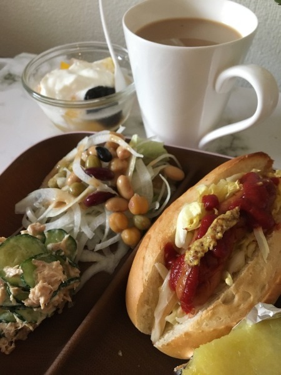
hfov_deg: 48.2
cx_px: 140
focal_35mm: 29
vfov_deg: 61.7
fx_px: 314
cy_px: 188
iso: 200
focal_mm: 4.15
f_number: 2.2
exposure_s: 1/30
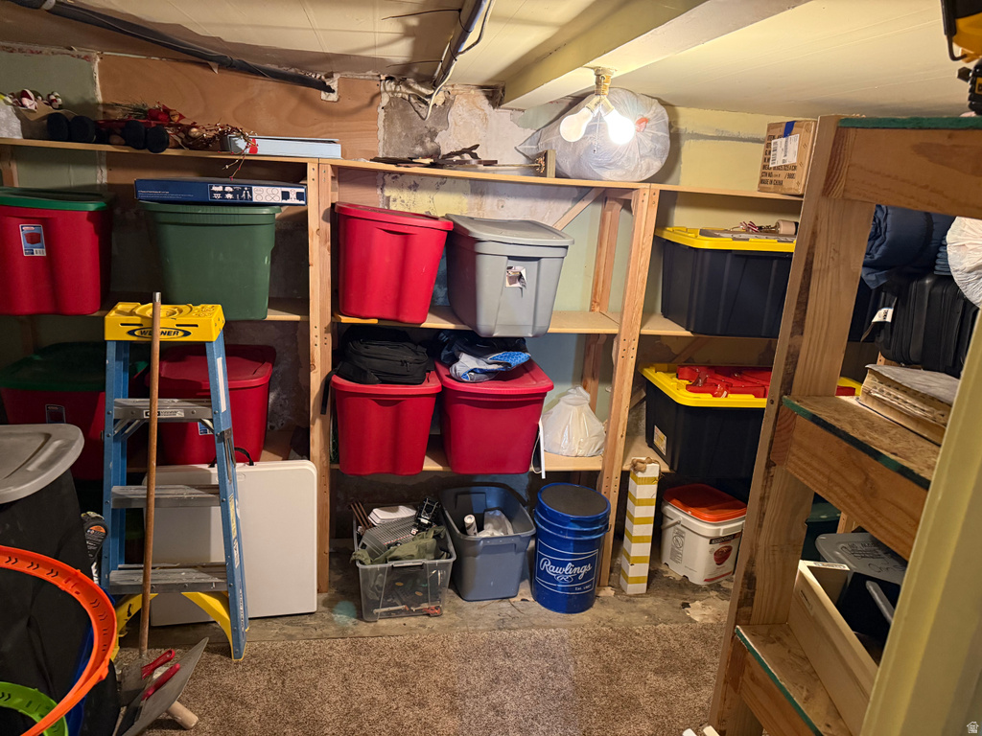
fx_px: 681
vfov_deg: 56.8
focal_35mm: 24
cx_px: 491
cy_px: 368
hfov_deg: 71.6
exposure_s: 1/40
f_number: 1.78
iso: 640
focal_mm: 6.76
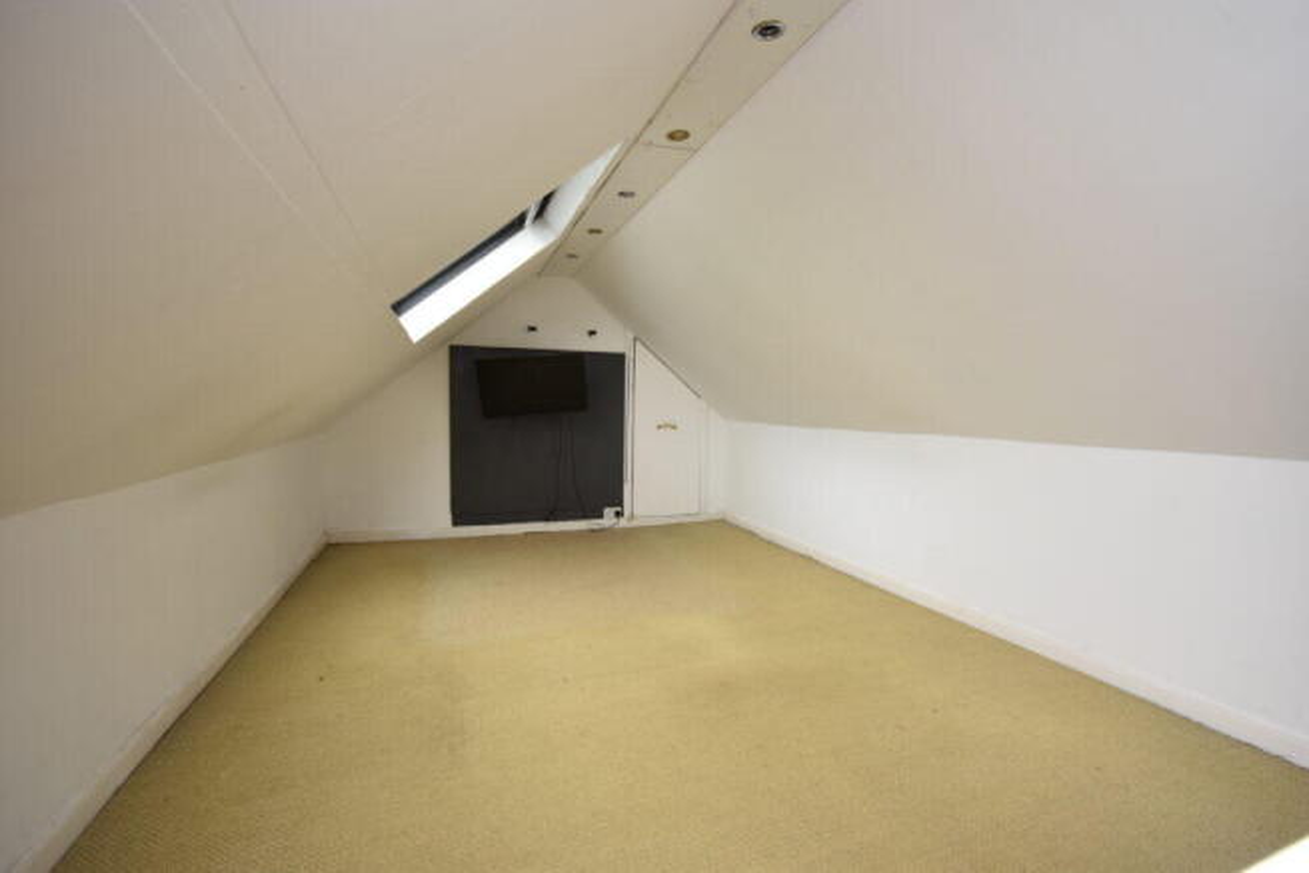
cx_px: 654
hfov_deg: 95.0
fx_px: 600
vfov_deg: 72.1
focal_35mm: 16
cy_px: 436
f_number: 5
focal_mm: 11
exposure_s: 1/125
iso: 400
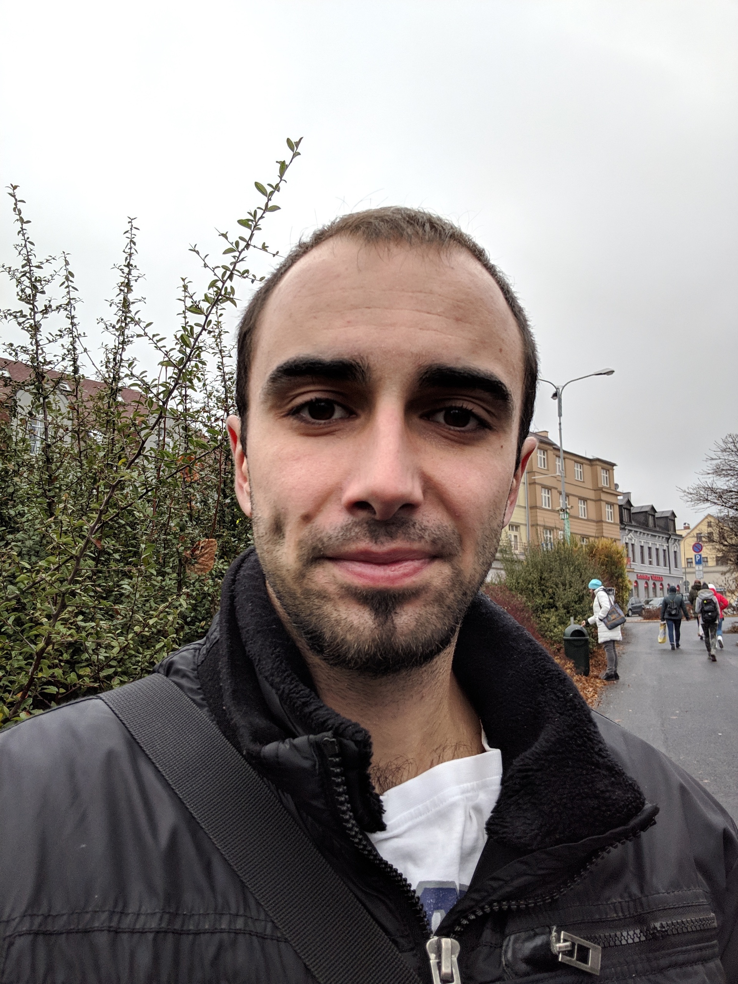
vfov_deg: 63.4
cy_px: 492
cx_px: 369
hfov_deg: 49.7
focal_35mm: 28
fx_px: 796
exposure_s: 1/451
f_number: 1.8
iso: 72
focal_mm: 2.97
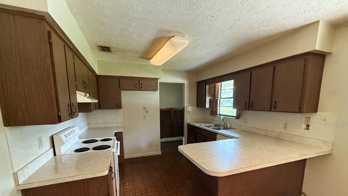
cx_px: 175
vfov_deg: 65.9
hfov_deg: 99.4
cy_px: 124
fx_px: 148
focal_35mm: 16
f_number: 2.2
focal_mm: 2.22
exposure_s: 1/120
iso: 640
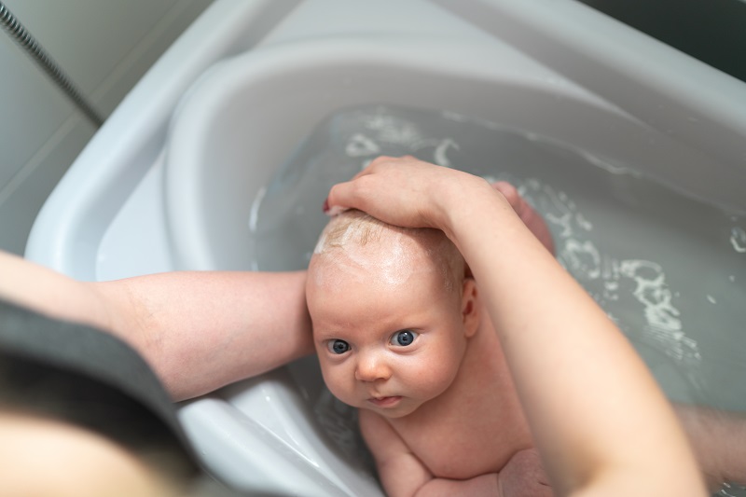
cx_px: 373
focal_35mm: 35
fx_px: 725
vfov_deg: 37.8
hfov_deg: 54.4
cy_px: 248
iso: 200
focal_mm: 35
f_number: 1.4
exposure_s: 1/200
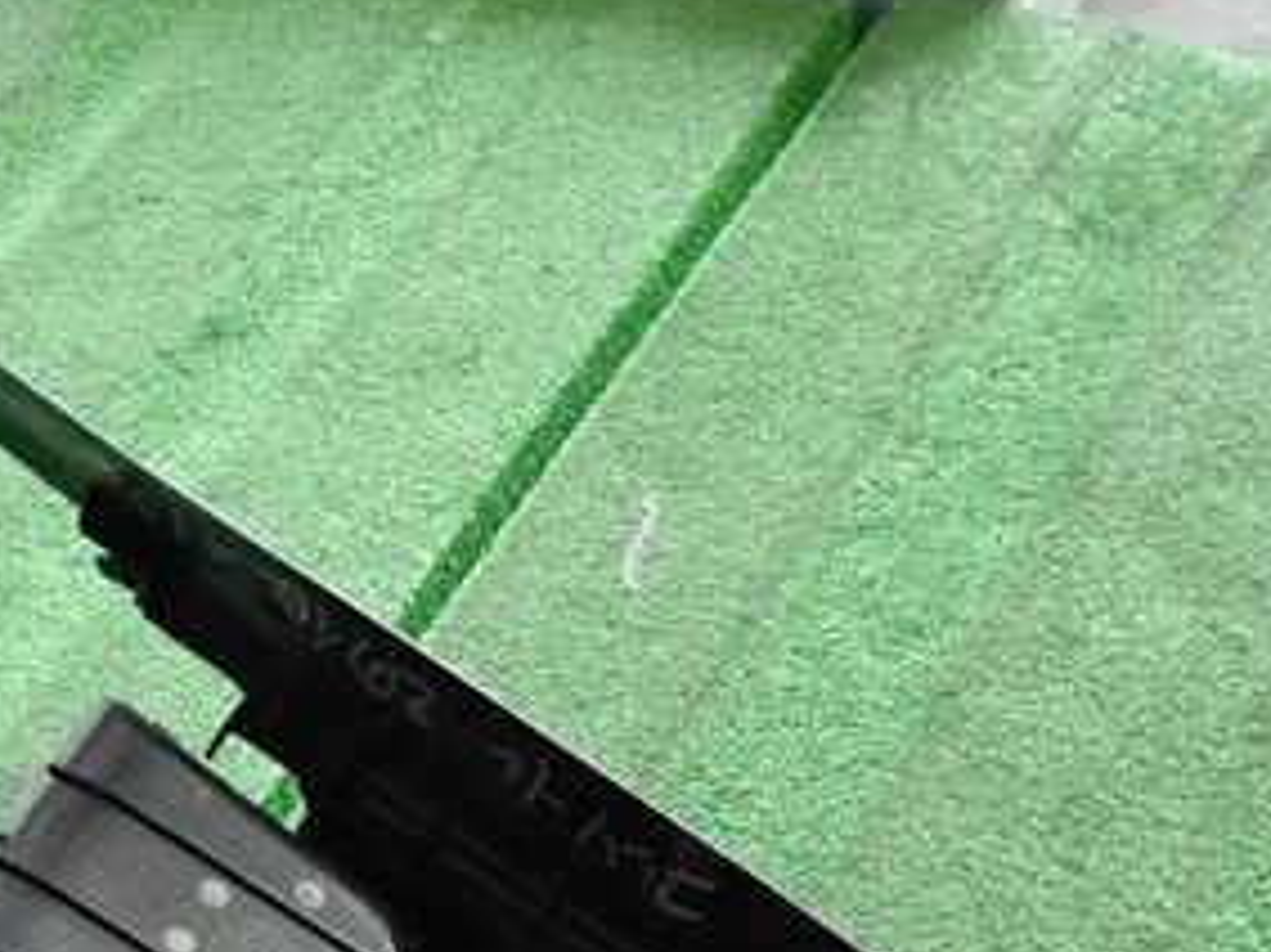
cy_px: 983
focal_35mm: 53
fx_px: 1945
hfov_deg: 35.3
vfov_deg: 25.9
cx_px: 301
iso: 1600
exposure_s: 1/100
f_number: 2
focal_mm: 4.5
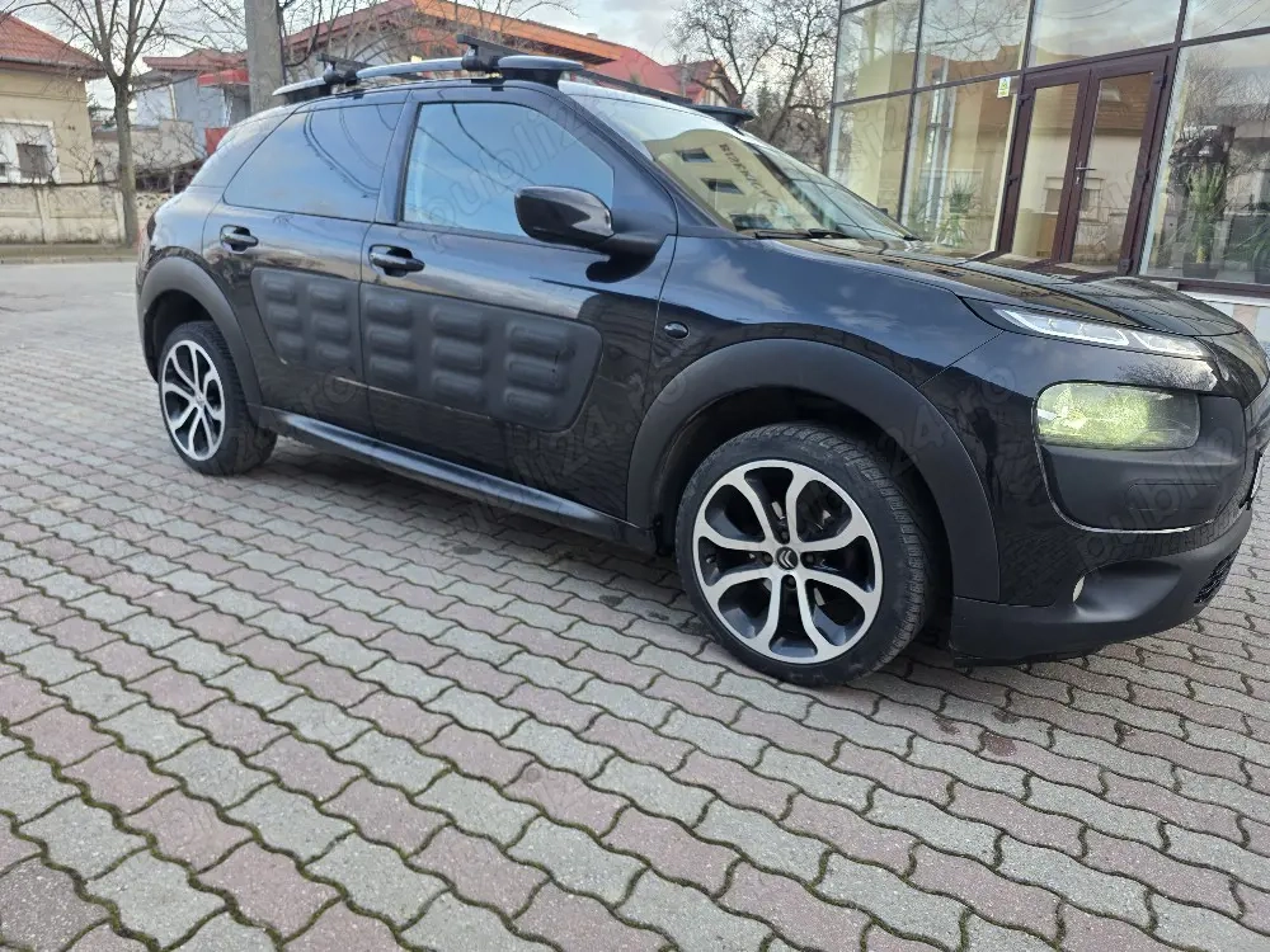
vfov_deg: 58.9
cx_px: 635
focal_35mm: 23
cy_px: 476
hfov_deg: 73.9
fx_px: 844
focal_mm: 6.3
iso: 32
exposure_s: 1/50.3
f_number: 1.7
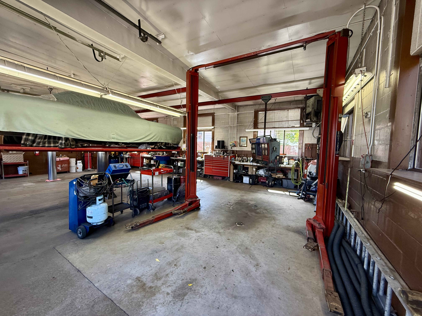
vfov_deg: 85.7
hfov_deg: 102.1
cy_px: 158
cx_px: 211
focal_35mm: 14
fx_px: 171
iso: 200
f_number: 2.2
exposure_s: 1/120
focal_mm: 2.22
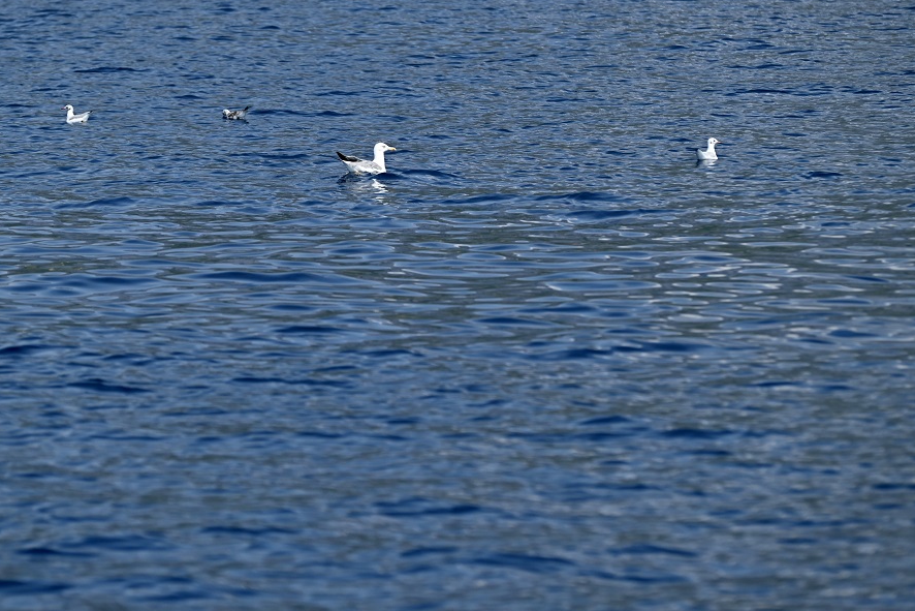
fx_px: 7270
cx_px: 406
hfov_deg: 7.2
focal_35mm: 286
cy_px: 249
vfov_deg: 4.8
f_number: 5.6
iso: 180
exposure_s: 1/1000
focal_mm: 195
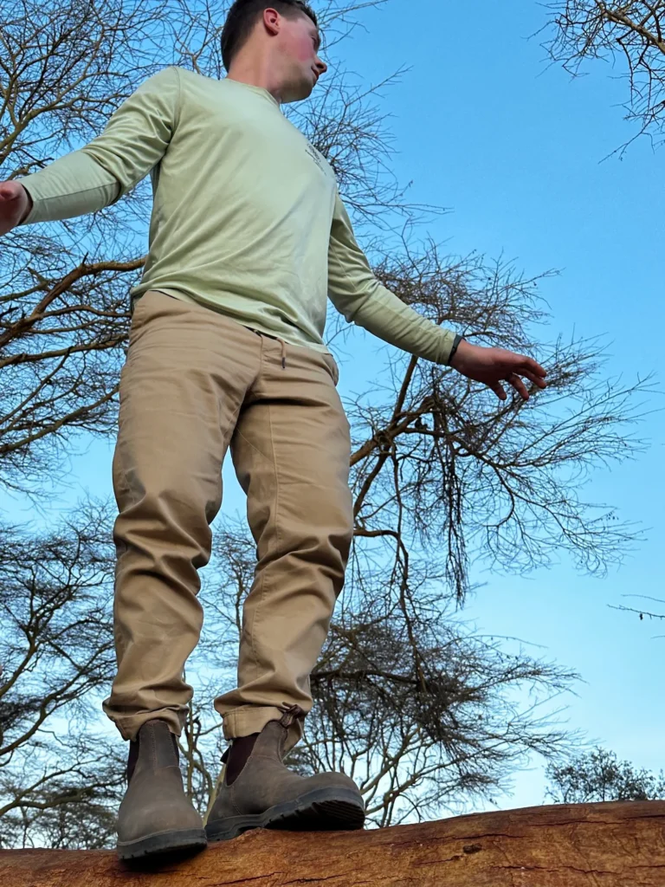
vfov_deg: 71.6
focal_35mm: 24
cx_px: 332
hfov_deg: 56.8
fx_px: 615
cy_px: 444
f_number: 1.78
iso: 80
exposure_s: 1/121
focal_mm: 6.86
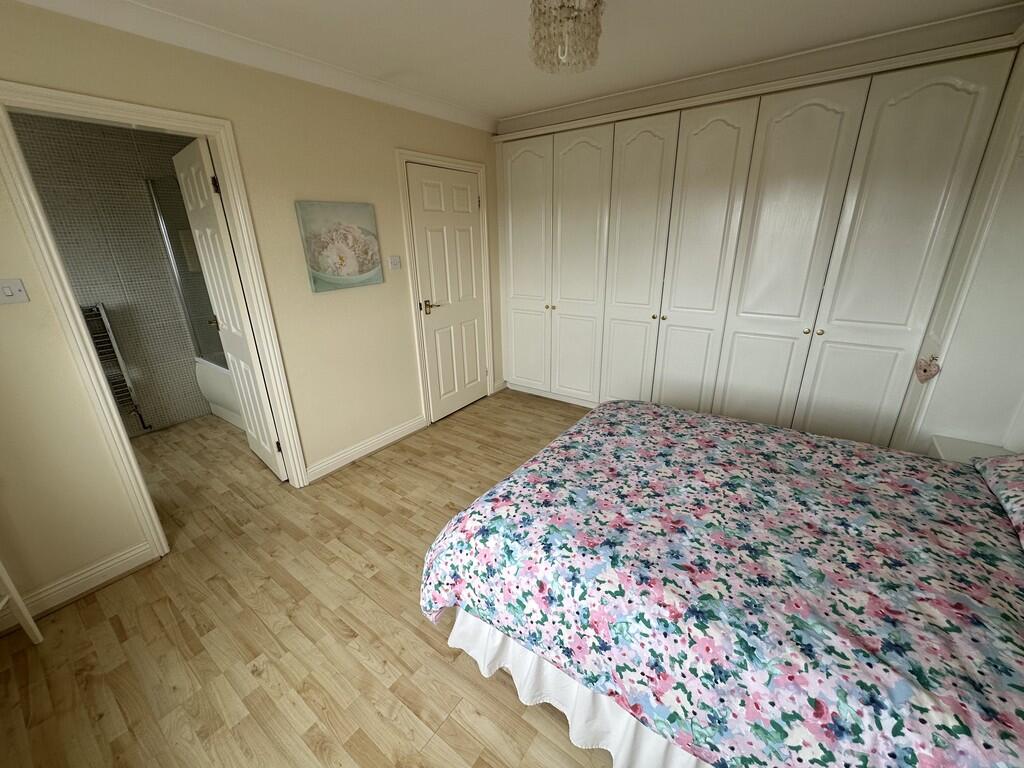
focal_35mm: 14
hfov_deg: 102.1
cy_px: 384
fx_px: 414
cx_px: 512
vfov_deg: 85.7
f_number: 2.2
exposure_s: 1/99
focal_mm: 2.22
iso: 64
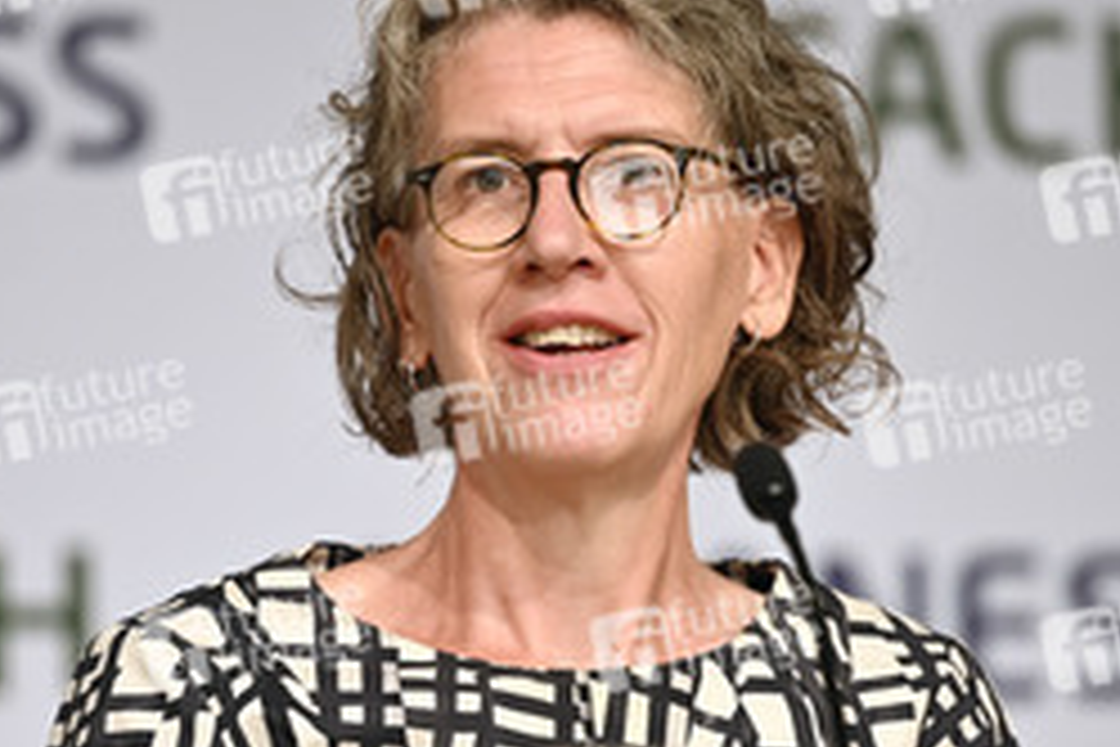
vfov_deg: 4.2
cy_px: 526
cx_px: 587
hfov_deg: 6.3
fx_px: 10141
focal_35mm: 326
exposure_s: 1/400
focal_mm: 180
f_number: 2.8
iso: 1000
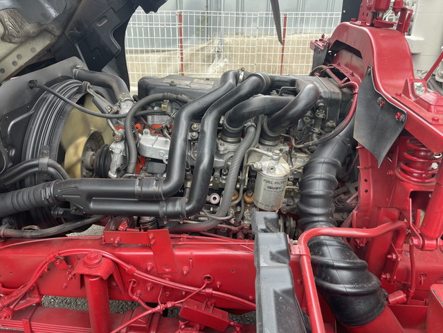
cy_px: 166
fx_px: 333
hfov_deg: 67.3
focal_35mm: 26
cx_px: 222
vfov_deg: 53.1
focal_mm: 5.1
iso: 32
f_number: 1.6
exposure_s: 1/121
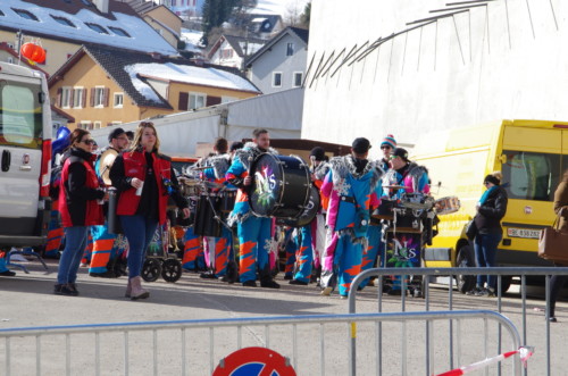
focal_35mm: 135
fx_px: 2125
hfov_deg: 15.2
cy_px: 188
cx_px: 284
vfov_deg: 10.1
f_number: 11
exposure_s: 1/200
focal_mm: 90
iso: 200
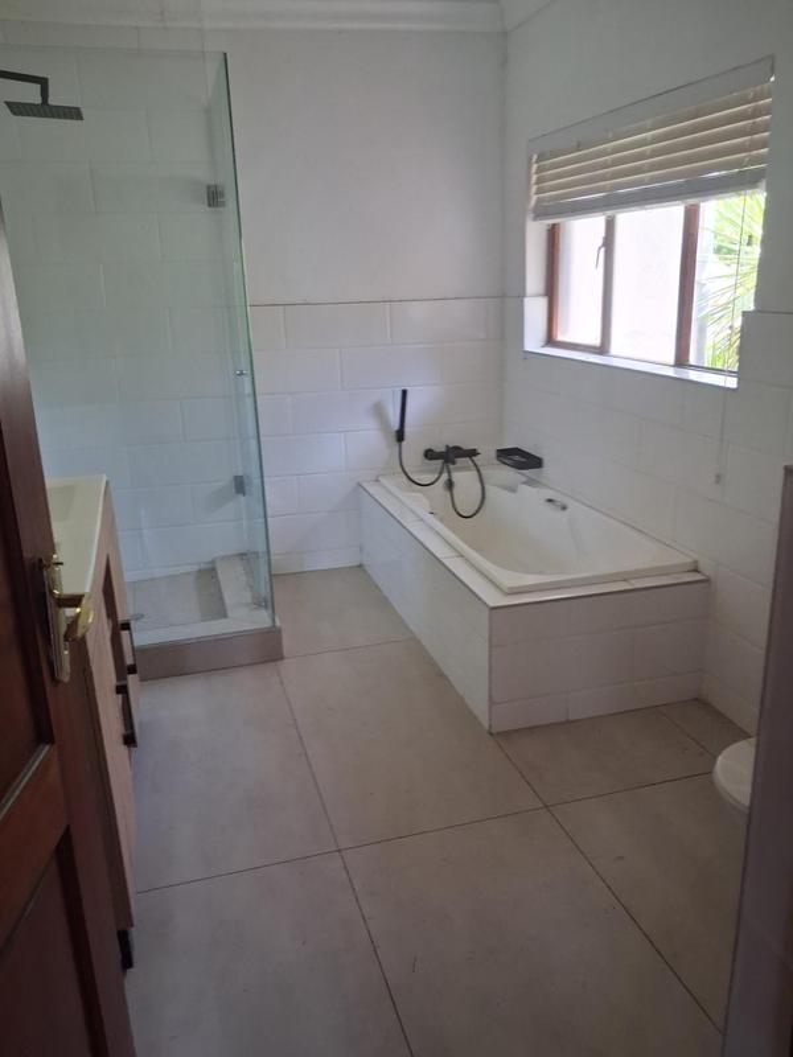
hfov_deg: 51.4
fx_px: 825
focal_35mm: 27
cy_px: 528
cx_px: 396
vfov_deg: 65.3
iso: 400
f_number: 1.8
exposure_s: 1/100
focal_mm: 4
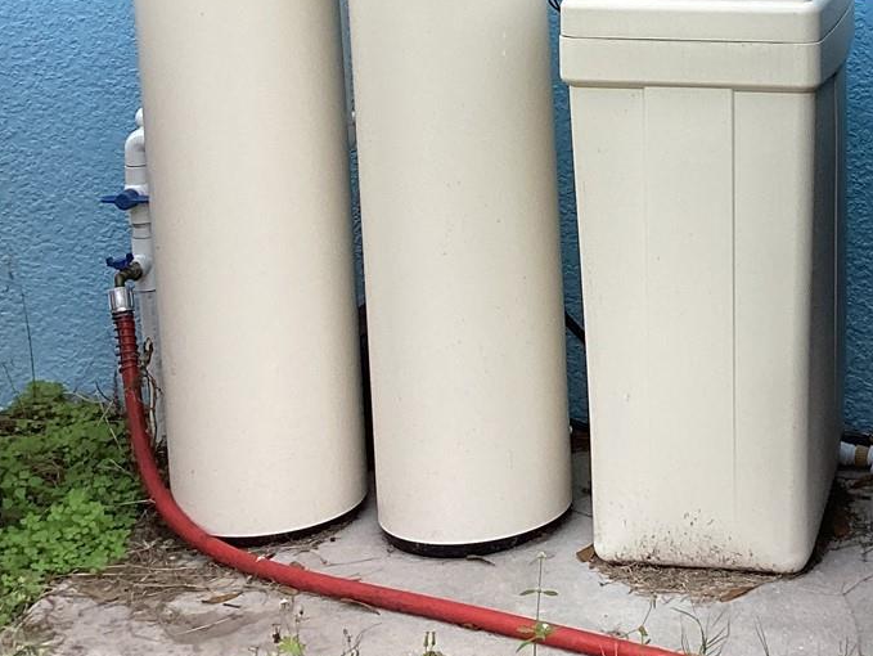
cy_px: -4
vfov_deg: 19.6
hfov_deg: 25.7
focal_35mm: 73
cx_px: 814
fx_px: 1842
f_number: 2.4
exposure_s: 1/120
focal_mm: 3.3
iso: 40
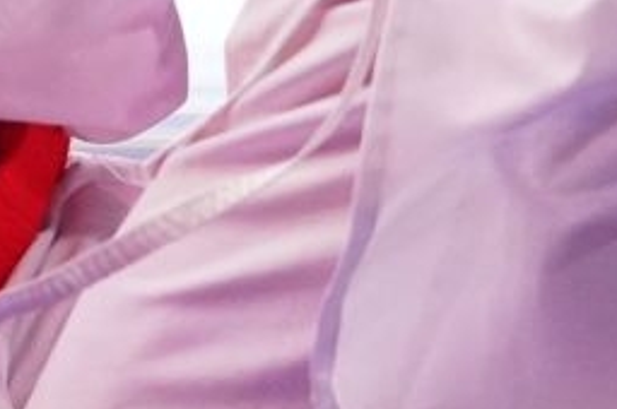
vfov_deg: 1.0
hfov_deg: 1.5
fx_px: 24101
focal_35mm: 1408
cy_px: -986
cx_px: -402
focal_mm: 200
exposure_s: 1/1000
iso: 5000
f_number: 2.8
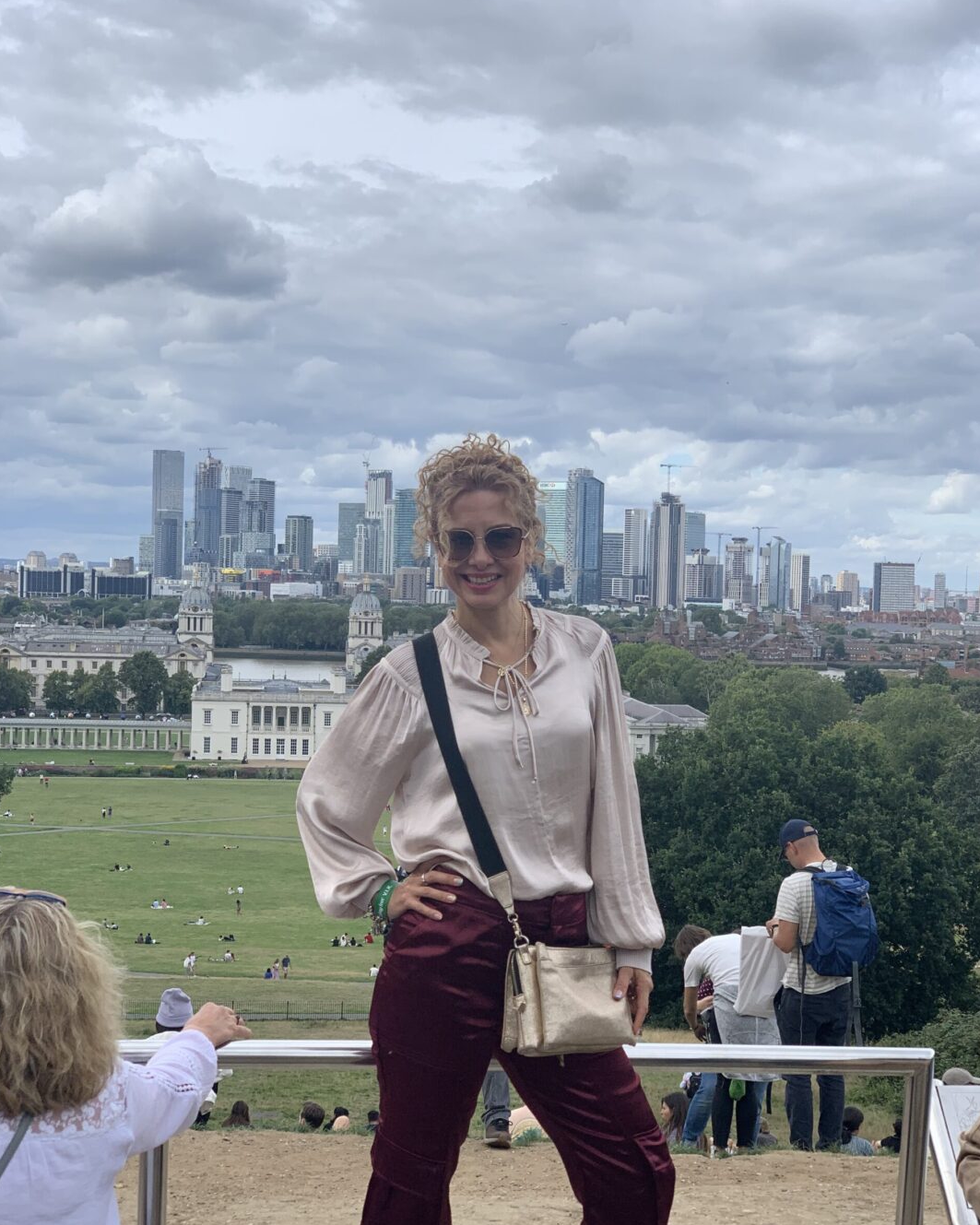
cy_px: 659
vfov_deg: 34.1
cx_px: 493
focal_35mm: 55
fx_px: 1994
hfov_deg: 27.6
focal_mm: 6
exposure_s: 1/959
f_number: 2.4
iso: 16
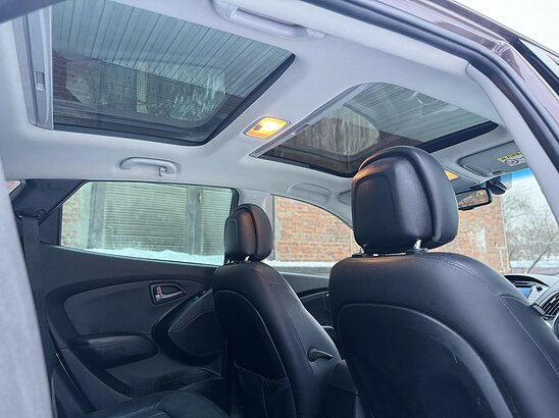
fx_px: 387
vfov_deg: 56.7
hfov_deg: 71.6
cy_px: 209
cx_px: 280
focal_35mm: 24
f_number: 1.78
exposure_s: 1/60
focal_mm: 6.76
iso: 400
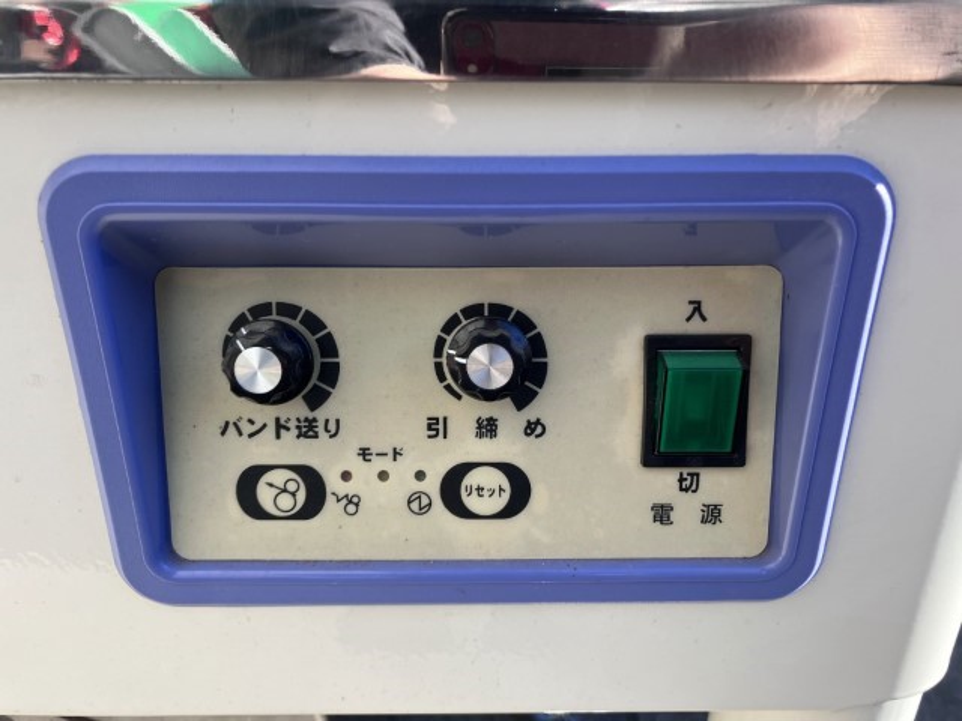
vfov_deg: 49.7
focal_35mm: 28
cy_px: 360
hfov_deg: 63.4
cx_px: 481
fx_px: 778
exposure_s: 1/207
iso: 25
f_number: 1.8
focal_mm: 3.99
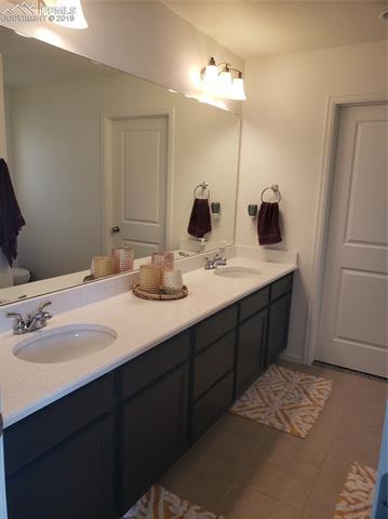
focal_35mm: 26
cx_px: 194
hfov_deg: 53.0
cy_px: 260
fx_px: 389
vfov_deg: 67.4
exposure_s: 1/60
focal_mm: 4.3
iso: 100
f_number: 2.4
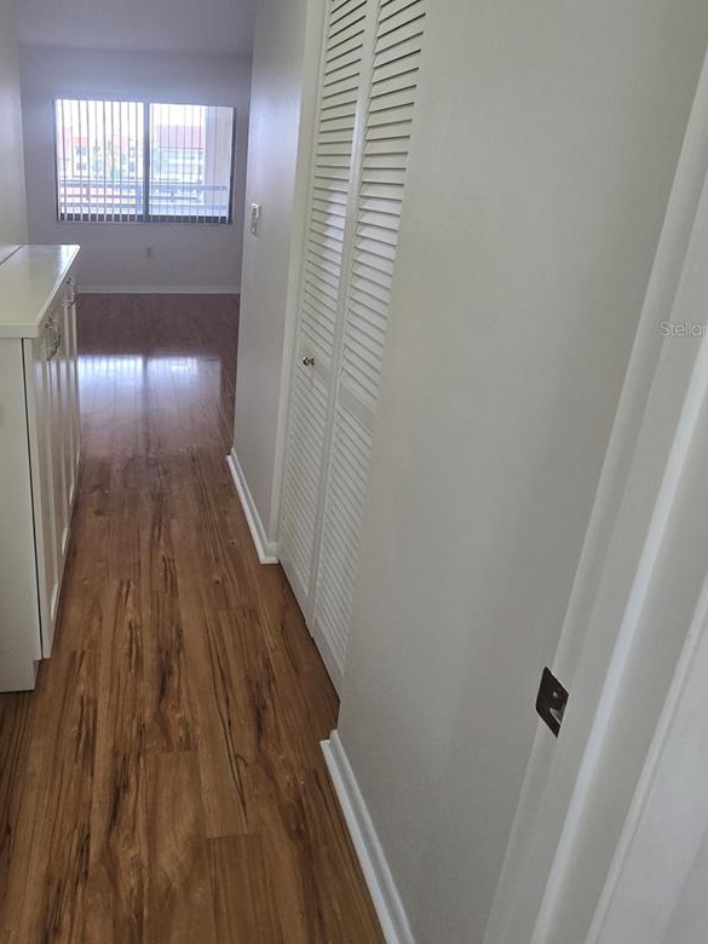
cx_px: 201
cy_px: 328
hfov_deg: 63.1
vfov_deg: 79.5
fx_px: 545
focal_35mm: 20
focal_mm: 2.2
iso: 100
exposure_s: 1/60
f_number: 2.2
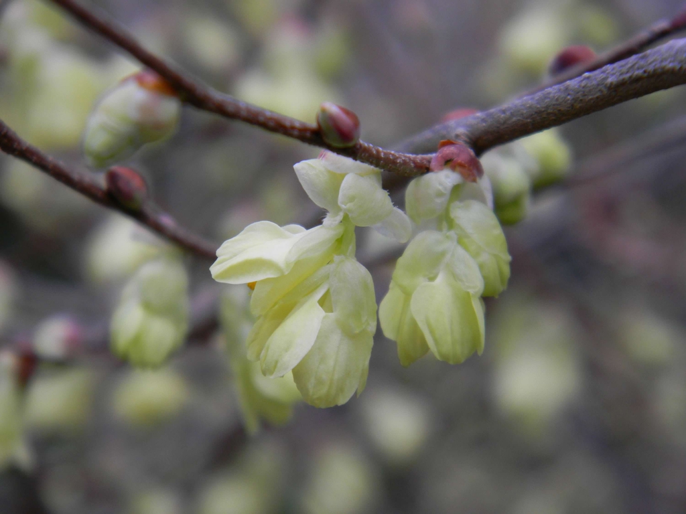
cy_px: 257
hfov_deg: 17.7
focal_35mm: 111
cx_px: 343
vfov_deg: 13.3
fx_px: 2200
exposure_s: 1/30
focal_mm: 26.8
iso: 118
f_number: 5
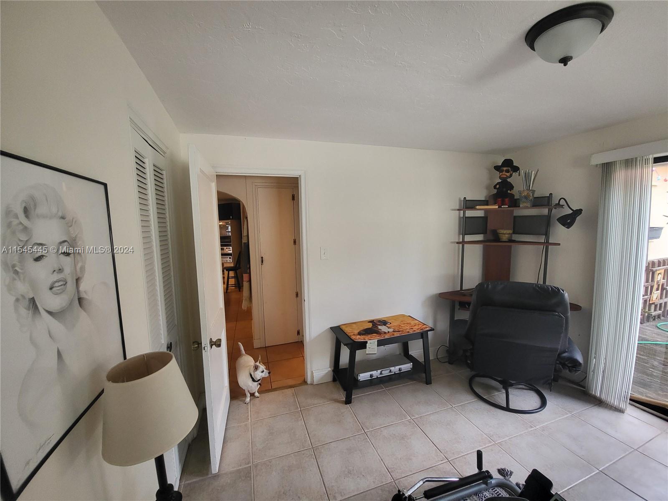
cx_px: 334
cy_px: 250
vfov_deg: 89.9
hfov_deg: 106.2
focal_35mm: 13
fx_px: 251
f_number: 2.2
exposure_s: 1/60
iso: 250
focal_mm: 1.74
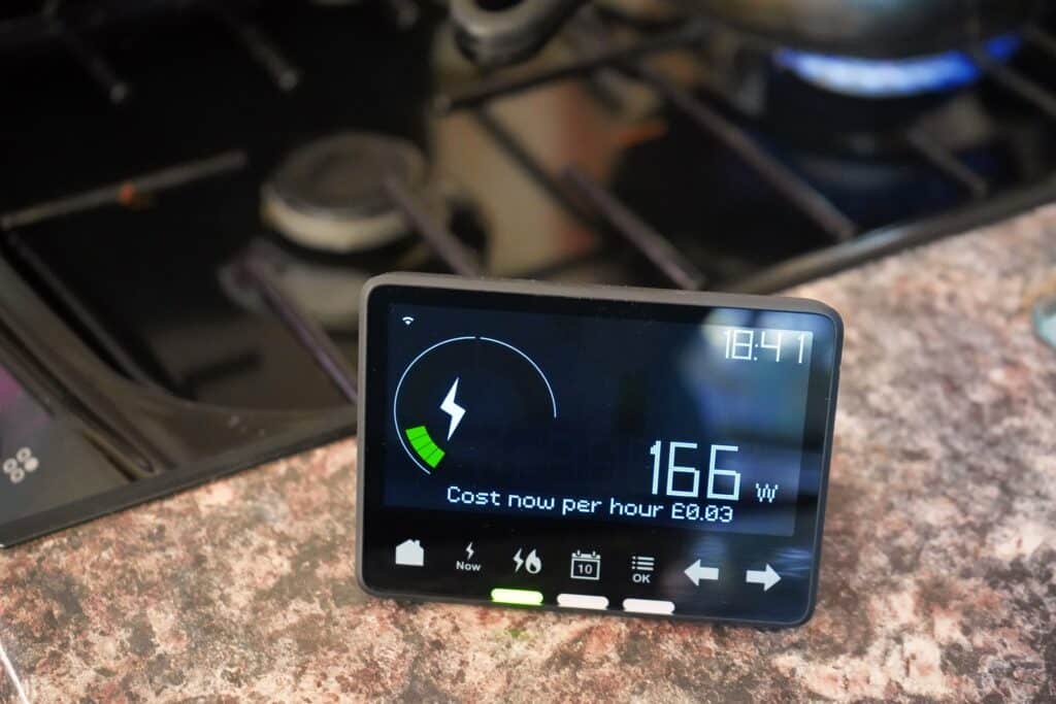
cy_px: 352
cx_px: 528
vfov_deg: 21.2
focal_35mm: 64
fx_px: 1877
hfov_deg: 31.4
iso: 12800
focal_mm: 64
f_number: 5.6
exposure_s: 1/80
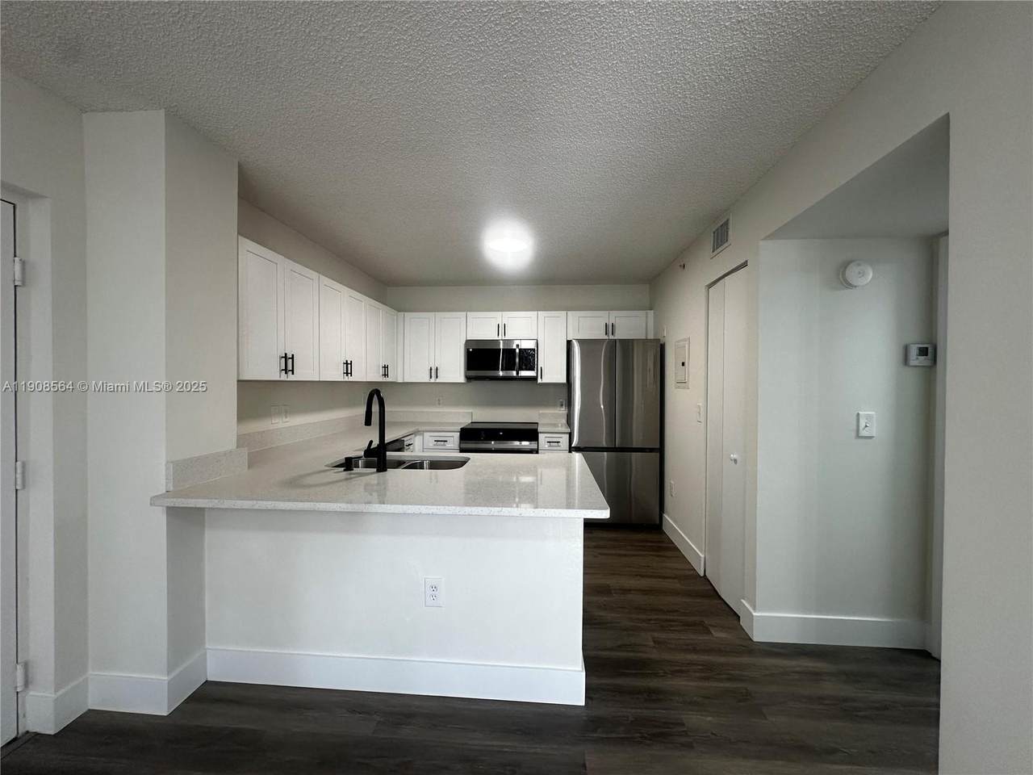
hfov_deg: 102.1
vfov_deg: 85.7
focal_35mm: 14
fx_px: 418
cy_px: 388
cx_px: 516
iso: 160
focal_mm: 2.22
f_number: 2.2
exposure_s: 1/120
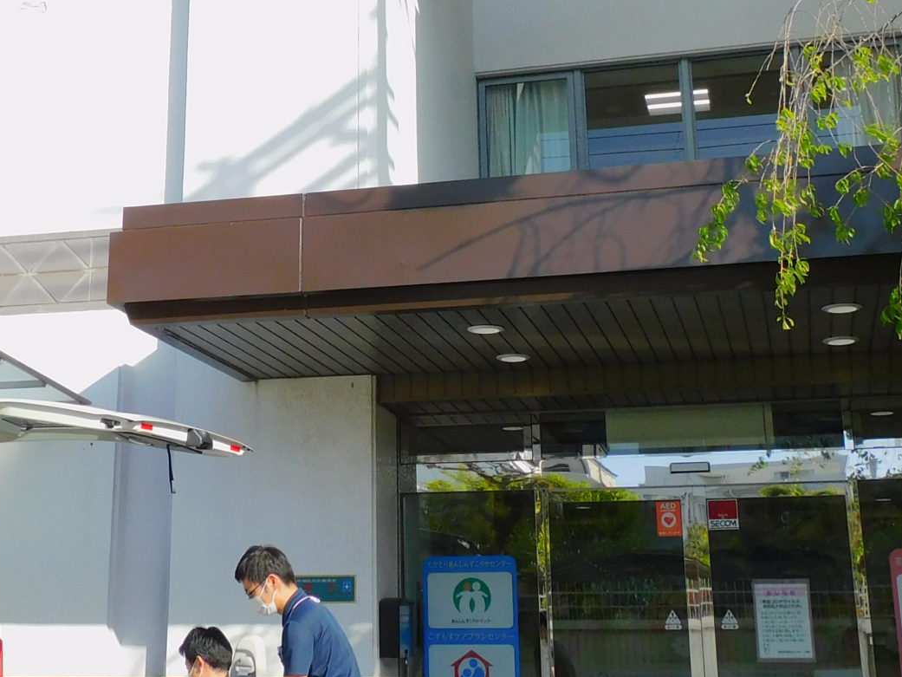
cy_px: 166
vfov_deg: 24.5
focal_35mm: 59
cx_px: 305
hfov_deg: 32.4
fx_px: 1538
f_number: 3.3
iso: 125
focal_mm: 4.3
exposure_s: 1/1000
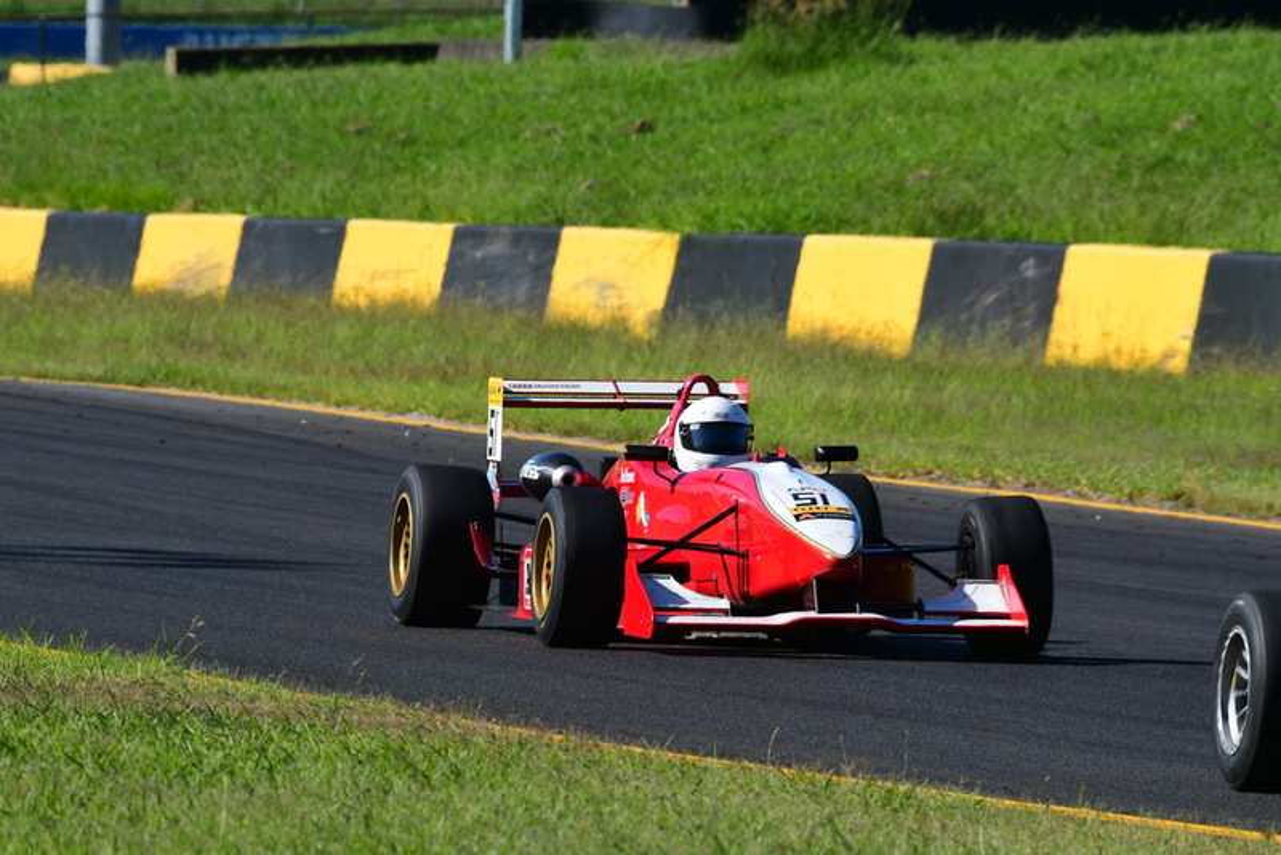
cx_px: 640
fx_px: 24026
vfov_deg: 2.0
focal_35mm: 675
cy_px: 428
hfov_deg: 3.1
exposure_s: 1/640
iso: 500
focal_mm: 450
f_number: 13
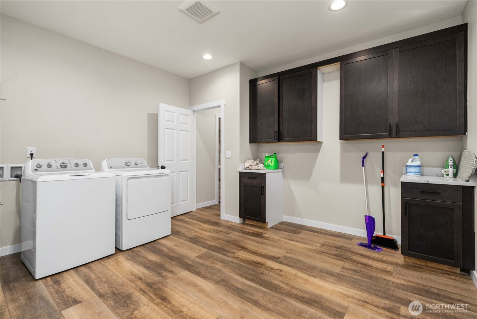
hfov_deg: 100.4
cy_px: 160
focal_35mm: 15
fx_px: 199
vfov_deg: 77.4
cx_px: 238
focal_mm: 15
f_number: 7.1
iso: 400
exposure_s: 1/60
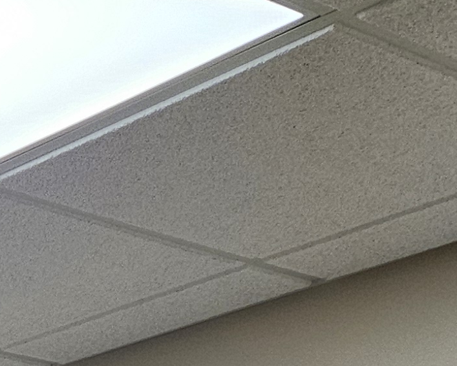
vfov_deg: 10.2
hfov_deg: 13.5
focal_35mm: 127
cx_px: -371
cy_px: 935
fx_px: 1718
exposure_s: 1/120
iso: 160
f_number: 1.8
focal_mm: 5.4
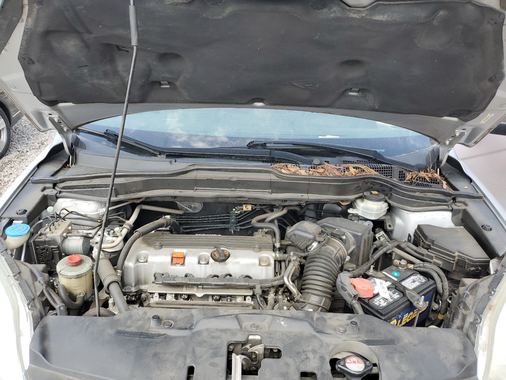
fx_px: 380
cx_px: 253
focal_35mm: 26
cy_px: 190
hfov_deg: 67.3
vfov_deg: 53.1
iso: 50
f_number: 1.5
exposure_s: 1/417
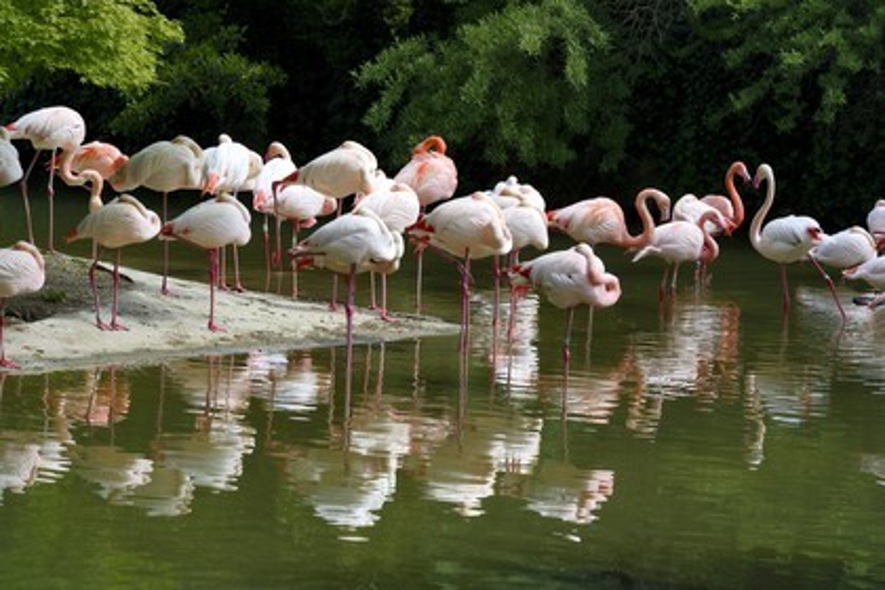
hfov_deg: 10.8
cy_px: 295
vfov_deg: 7.2
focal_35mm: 190
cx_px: 442
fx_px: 4670
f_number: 10
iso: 200
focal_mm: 190
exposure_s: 1/200
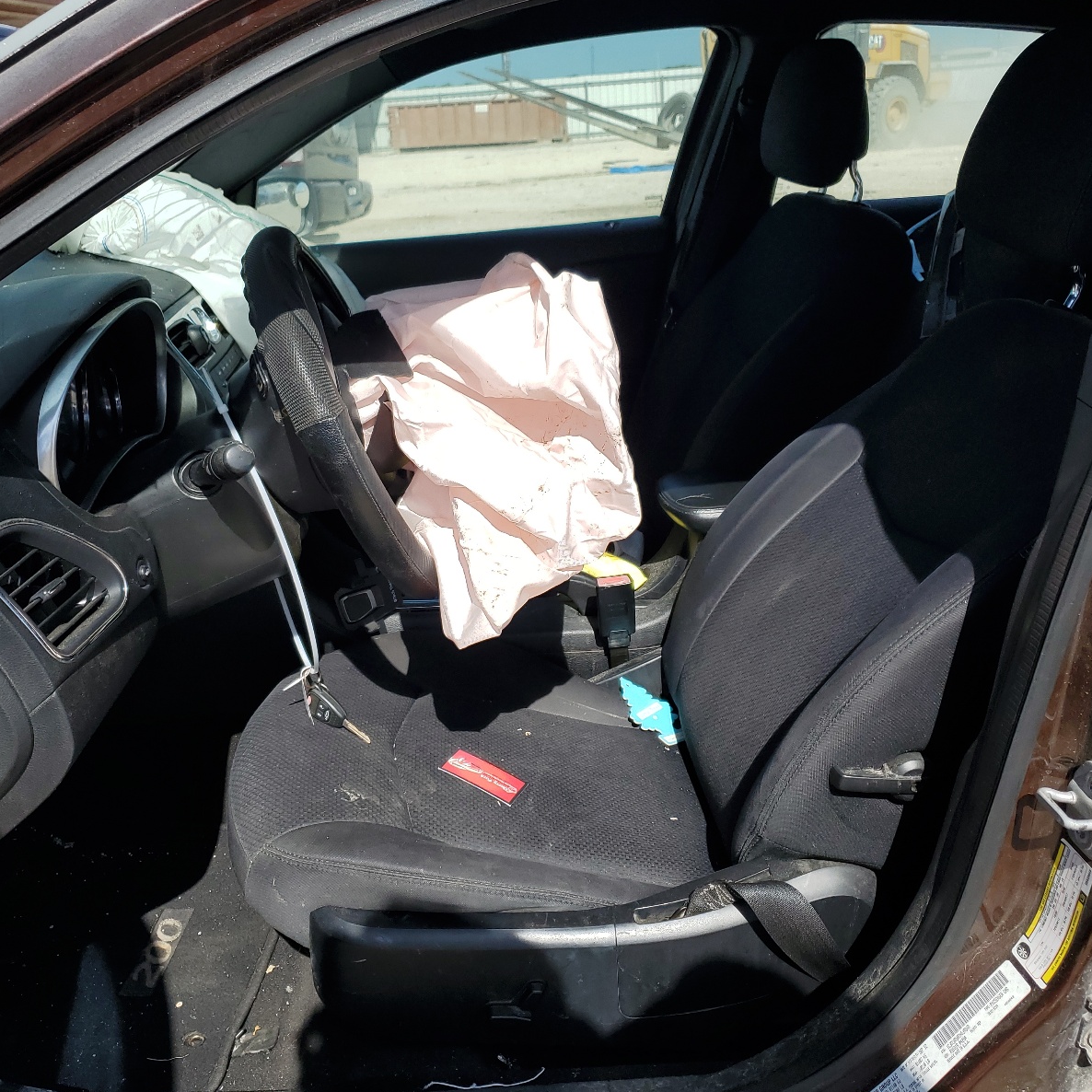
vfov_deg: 52.5
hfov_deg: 52.5
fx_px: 1106
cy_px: 545
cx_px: 515
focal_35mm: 31
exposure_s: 1/3333
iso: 50
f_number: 1.5
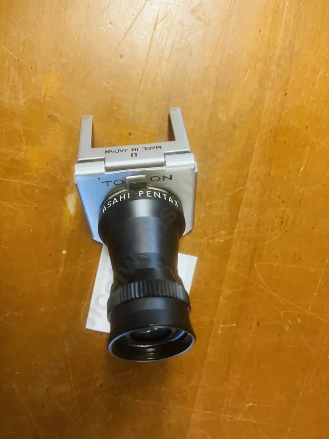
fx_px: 355
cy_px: 220
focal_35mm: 28
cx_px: 164
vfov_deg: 63.4
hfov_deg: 49.7
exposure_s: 1/50
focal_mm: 3.99
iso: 250
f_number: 1.8
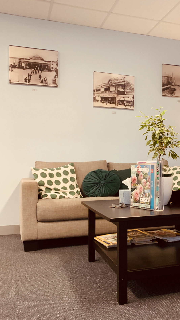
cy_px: 161
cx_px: 148
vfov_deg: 52.8
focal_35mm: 38
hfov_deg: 30.3
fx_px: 322
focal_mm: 4.25
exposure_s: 1/50
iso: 125
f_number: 1.8
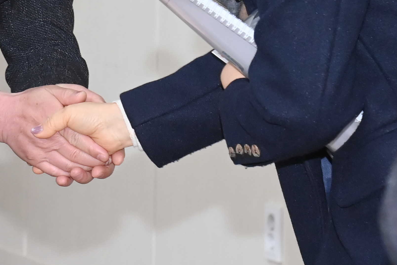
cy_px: -29
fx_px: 3254
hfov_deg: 6.9
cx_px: -48
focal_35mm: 295
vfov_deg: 4.6
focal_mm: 85
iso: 3200
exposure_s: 1/250
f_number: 6.3
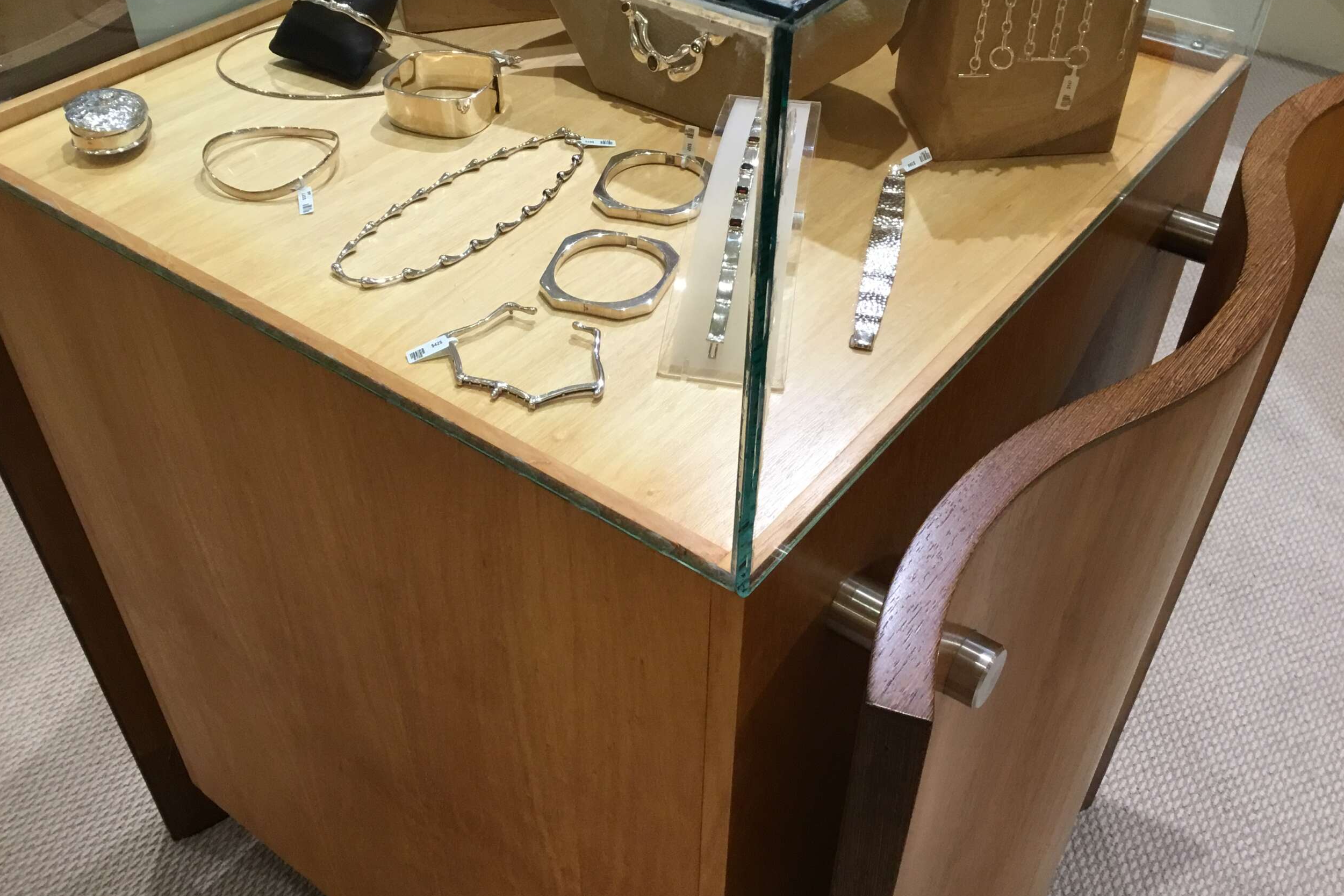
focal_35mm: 33
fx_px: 1232
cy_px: 448
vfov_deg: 40.0
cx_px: 660
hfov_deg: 57.2
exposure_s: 1/33
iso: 50
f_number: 2.4
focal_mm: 3.3
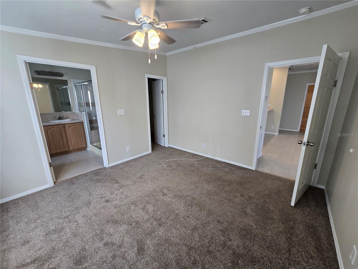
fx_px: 134
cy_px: 134
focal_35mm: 13
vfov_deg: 89.9
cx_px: 179
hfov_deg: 106.2
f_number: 2.2
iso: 125
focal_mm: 2.2
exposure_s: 1/60
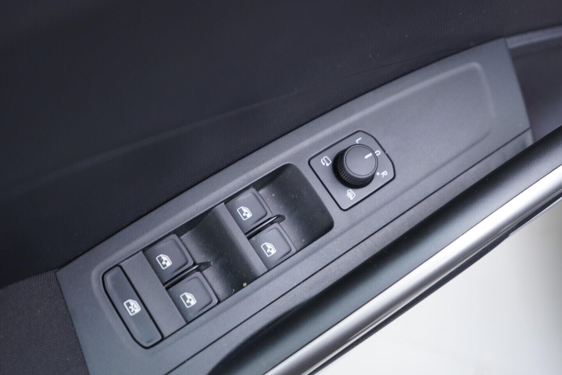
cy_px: 188
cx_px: 281
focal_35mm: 36
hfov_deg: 53.1
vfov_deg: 36.9
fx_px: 562
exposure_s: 1/40
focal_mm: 24
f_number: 2.8
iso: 320
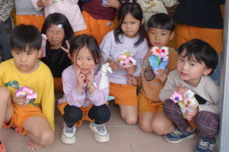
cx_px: 33
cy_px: -8
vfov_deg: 24.1
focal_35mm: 53
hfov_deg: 35.8
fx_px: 337
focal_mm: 8.8
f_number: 2.8
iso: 125
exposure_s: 1/160
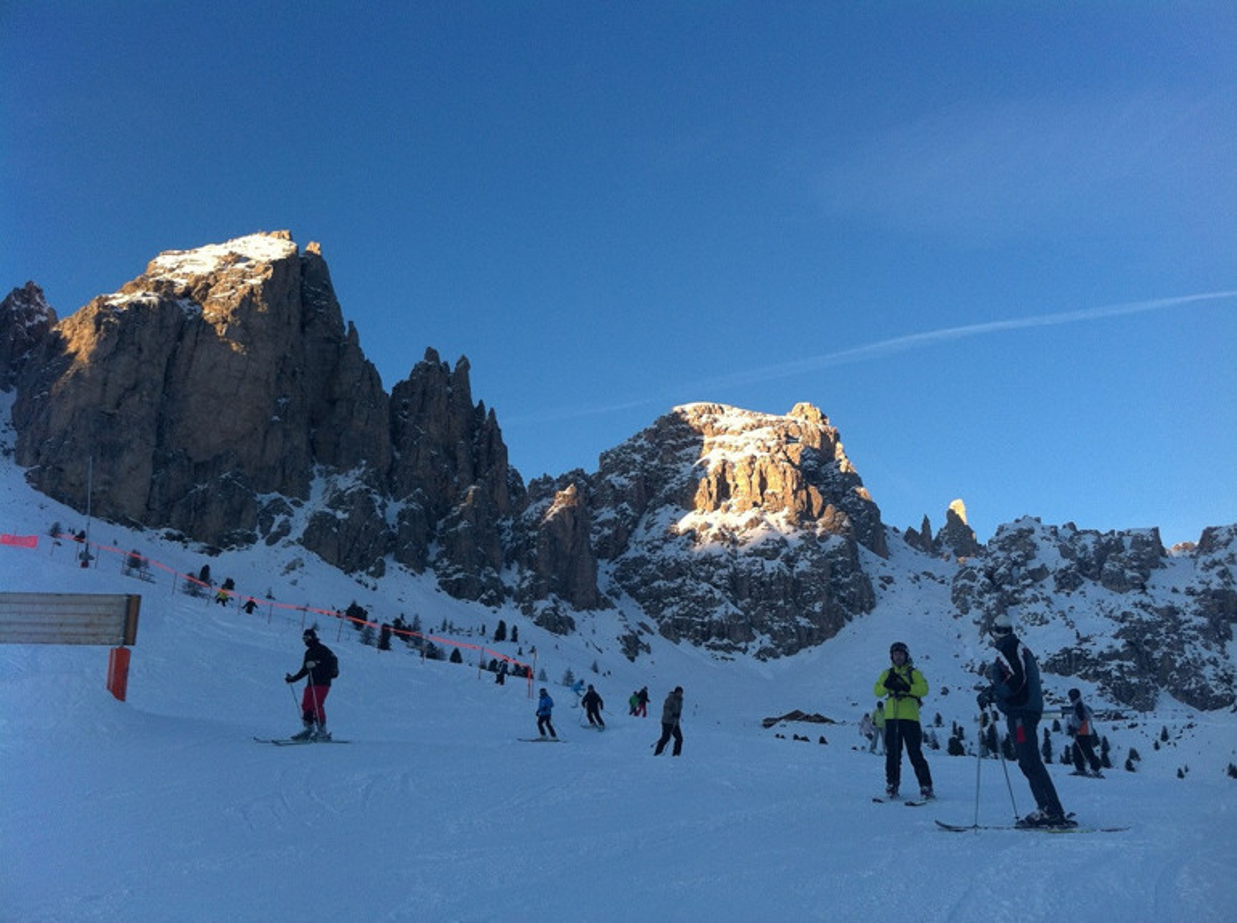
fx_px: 1249
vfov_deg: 40.6
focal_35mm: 35
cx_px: 618
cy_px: 462
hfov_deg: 52.7
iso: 80
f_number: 2.8
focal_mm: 3.85
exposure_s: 1/382
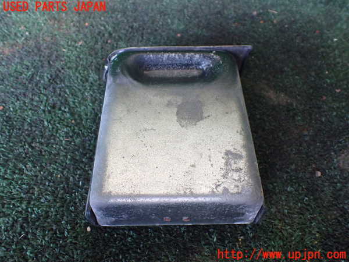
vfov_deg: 46.8
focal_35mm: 30
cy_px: 131
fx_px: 302
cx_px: 174
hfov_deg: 60.0
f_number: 2.3
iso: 640
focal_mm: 5.4
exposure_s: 1/125
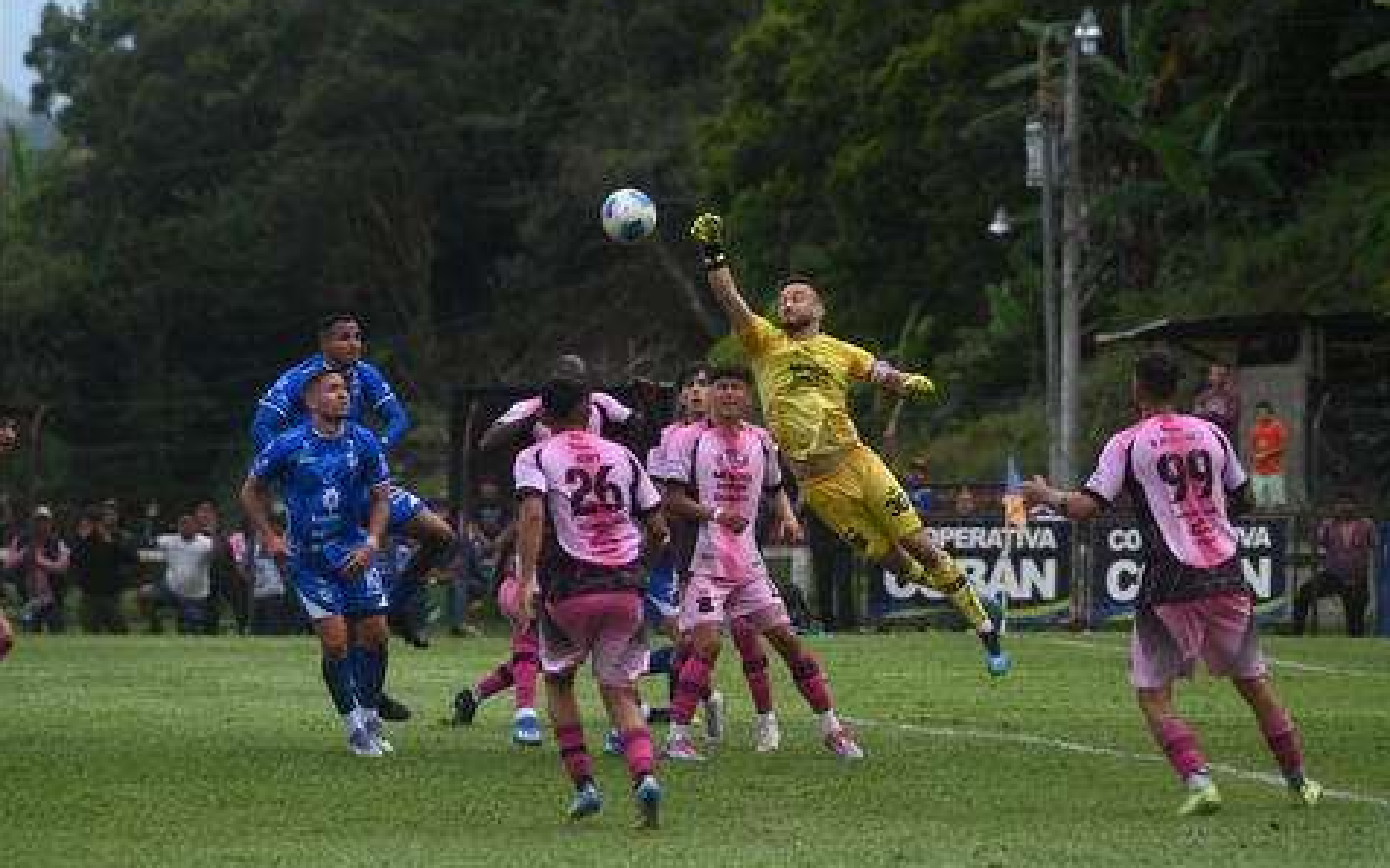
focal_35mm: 246
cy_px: 428
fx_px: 9318
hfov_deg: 8.5
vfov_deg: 5.3
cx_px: 696
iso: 1000
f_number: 5.6
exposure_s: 1/2000
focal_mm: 240
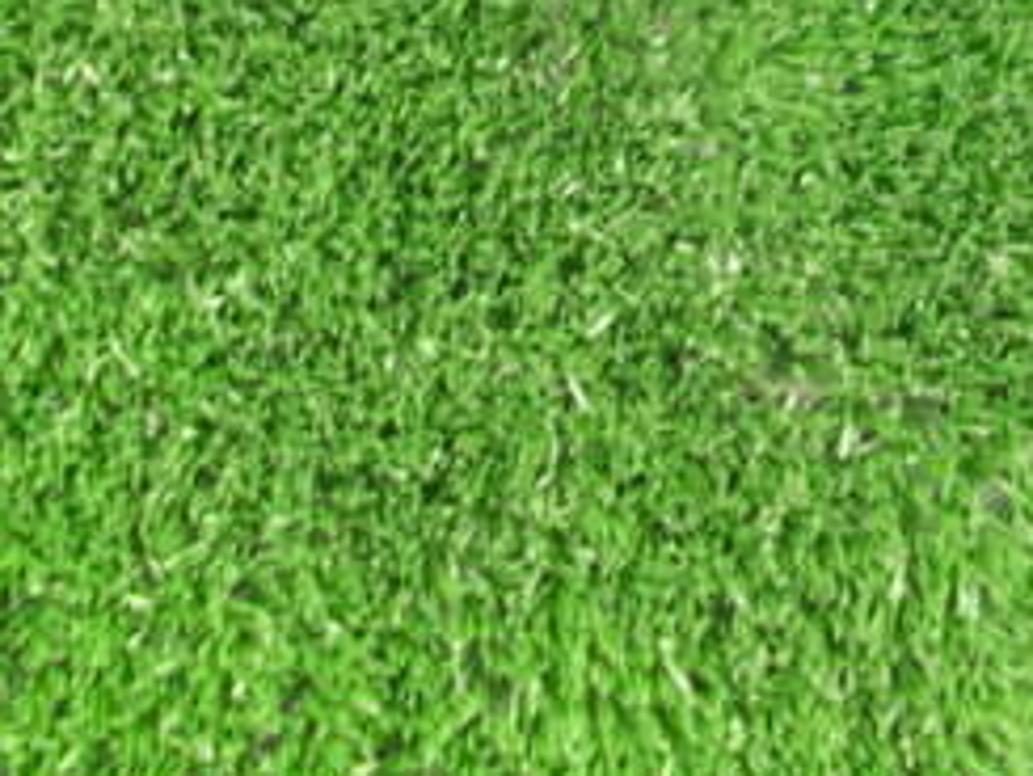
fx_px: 2030
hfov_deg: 28.5
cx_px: 468
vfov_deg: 20.2
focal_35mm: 68
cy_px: -177
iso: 200
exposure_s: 1/8
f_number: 3.2
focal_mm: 4.6
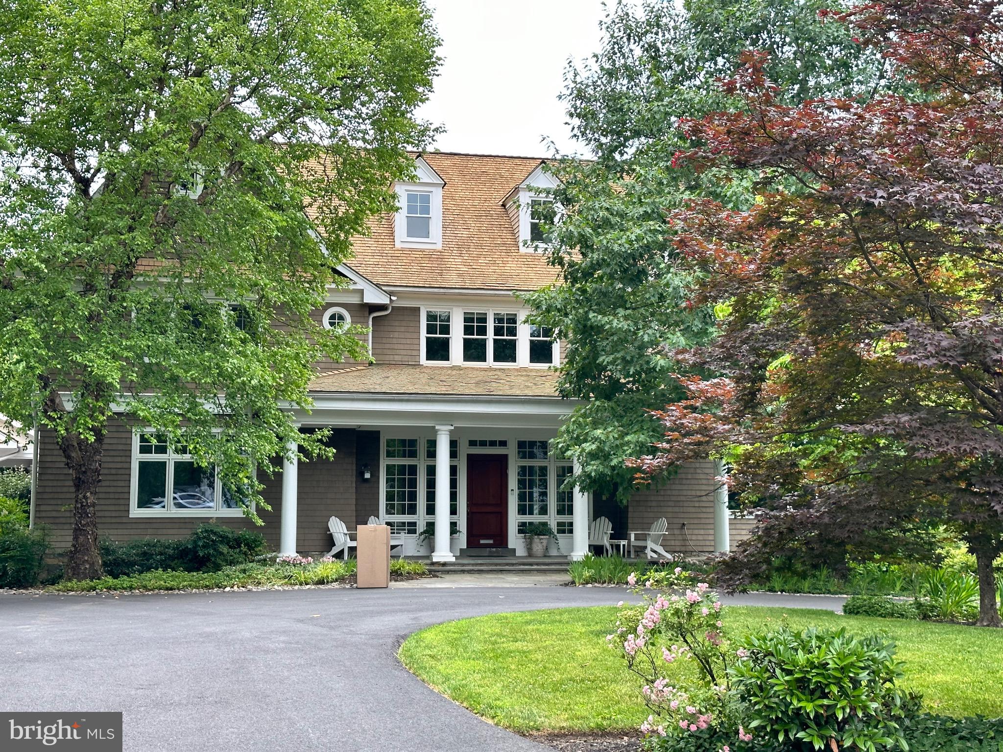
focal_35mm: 48
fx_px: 1391
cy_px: 376
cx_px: 502
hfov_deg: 39.7
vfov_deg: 30.3
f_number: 1.78
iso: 64
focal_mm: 6.86
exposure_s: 1/521
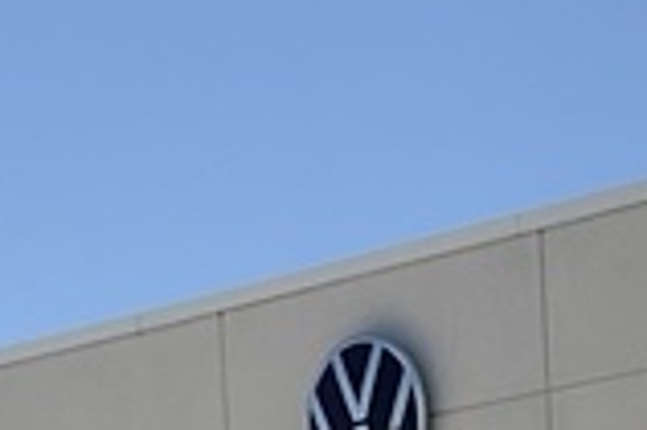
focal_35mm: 196
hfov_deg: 10.4
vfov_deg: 6.3
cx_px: 692
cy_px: 1388
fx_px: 3519
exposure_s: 1/2538
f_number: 1.8
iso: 16
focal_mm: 3
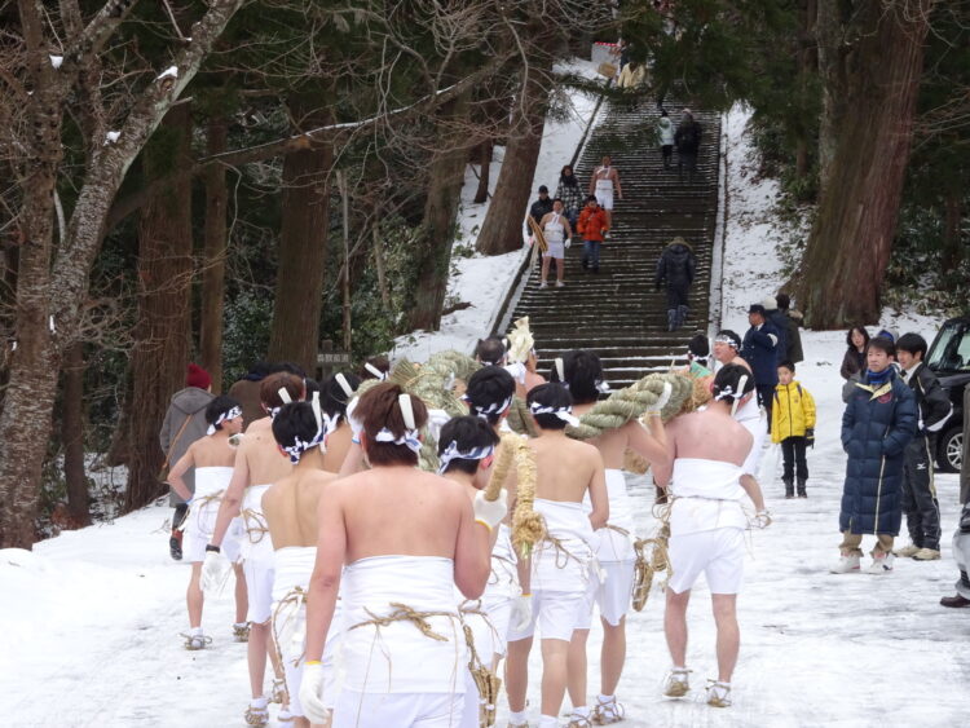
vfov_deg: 12.5
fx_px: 3336
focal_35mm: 119
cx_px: 485
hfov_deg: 16.5
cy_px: 364
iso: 200
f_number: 5.6
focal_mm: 20.29
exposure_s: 1/125
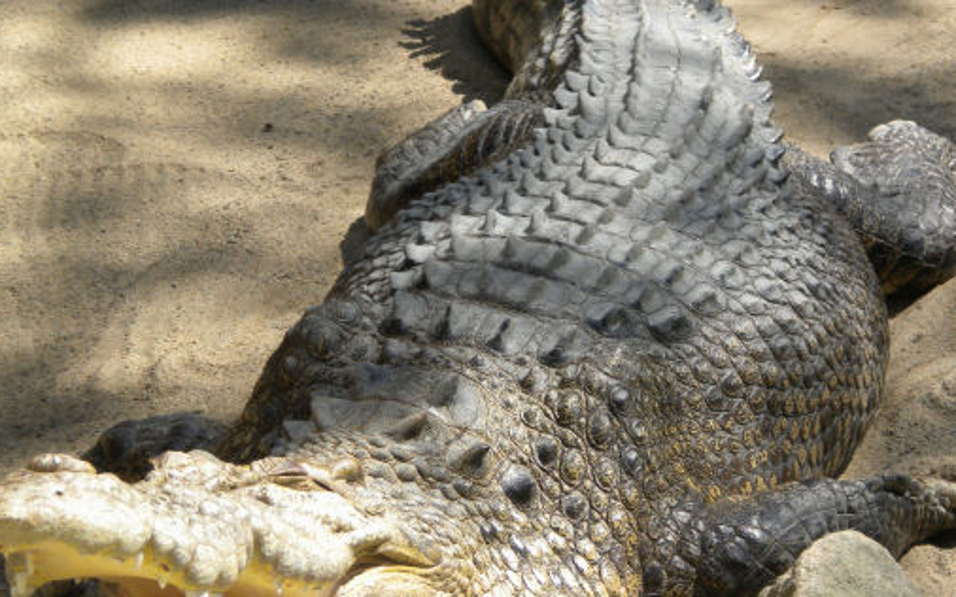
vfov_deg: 8.5
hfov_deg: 13.6
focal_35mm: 154
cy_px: 405
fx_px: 4011
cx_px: 635
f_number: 5.9
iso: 179
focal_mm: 18.9
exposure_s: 1/424
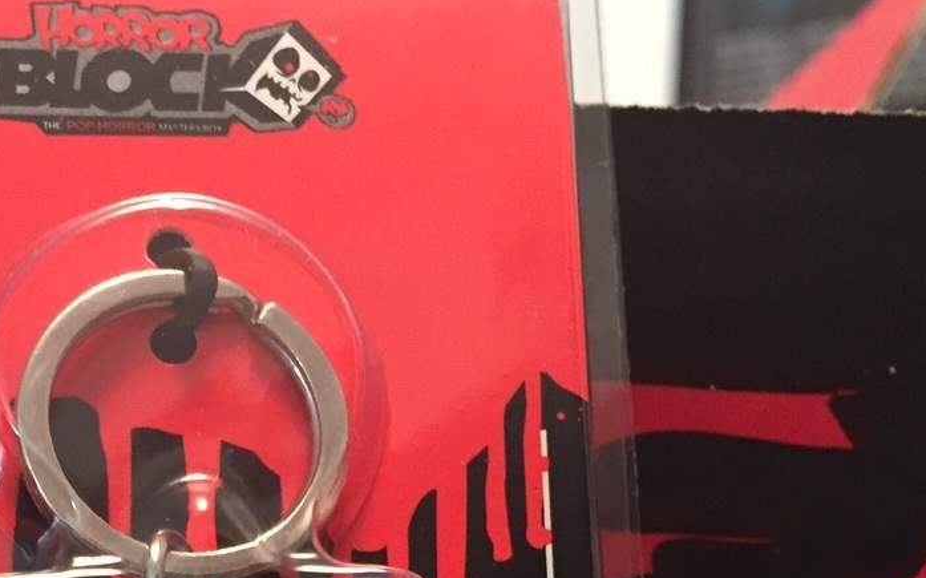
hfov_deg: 28.0
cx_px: 185
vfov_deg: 17.2
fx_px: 1816
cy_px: 704
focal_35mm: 72
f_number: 2.2
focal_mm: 4.15
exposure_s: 1/17
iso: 250
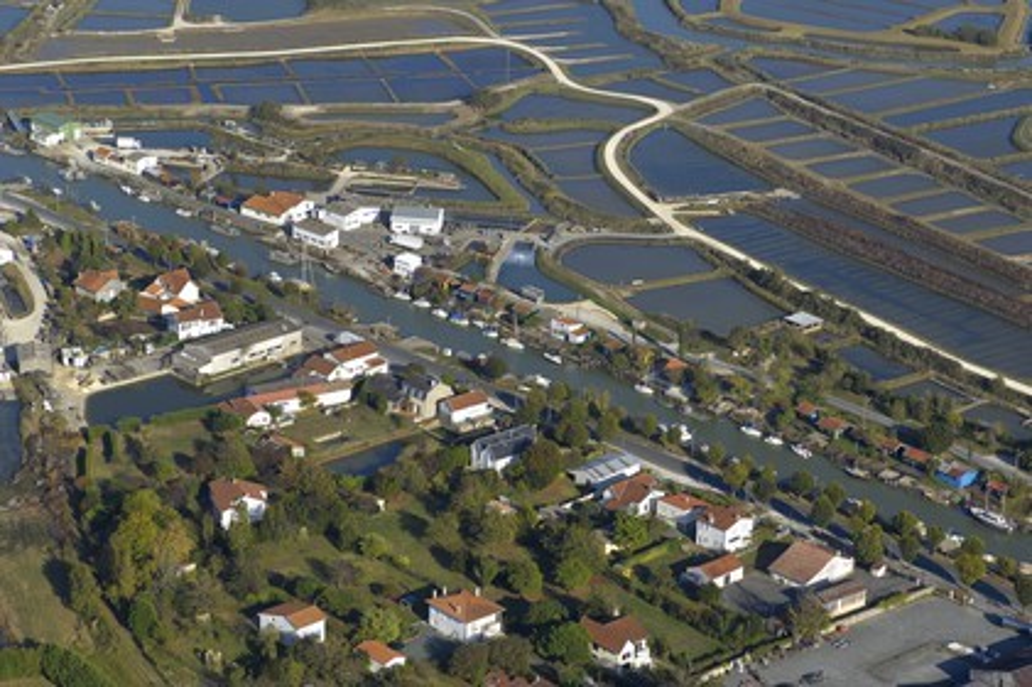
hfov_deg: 19.5
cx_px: 516
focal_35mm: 105
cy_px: 344
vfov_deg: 13.0
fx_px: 3008
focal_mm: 70
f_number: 5
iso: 100
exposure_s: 1/640
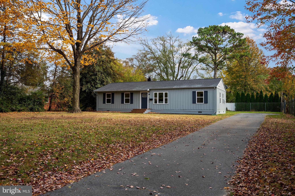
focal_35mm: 30
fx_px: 246
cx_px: 148
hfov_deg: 61.9
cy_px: 98
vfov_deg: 43.6
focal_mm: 30
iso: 100
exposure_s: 1/25
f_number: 8
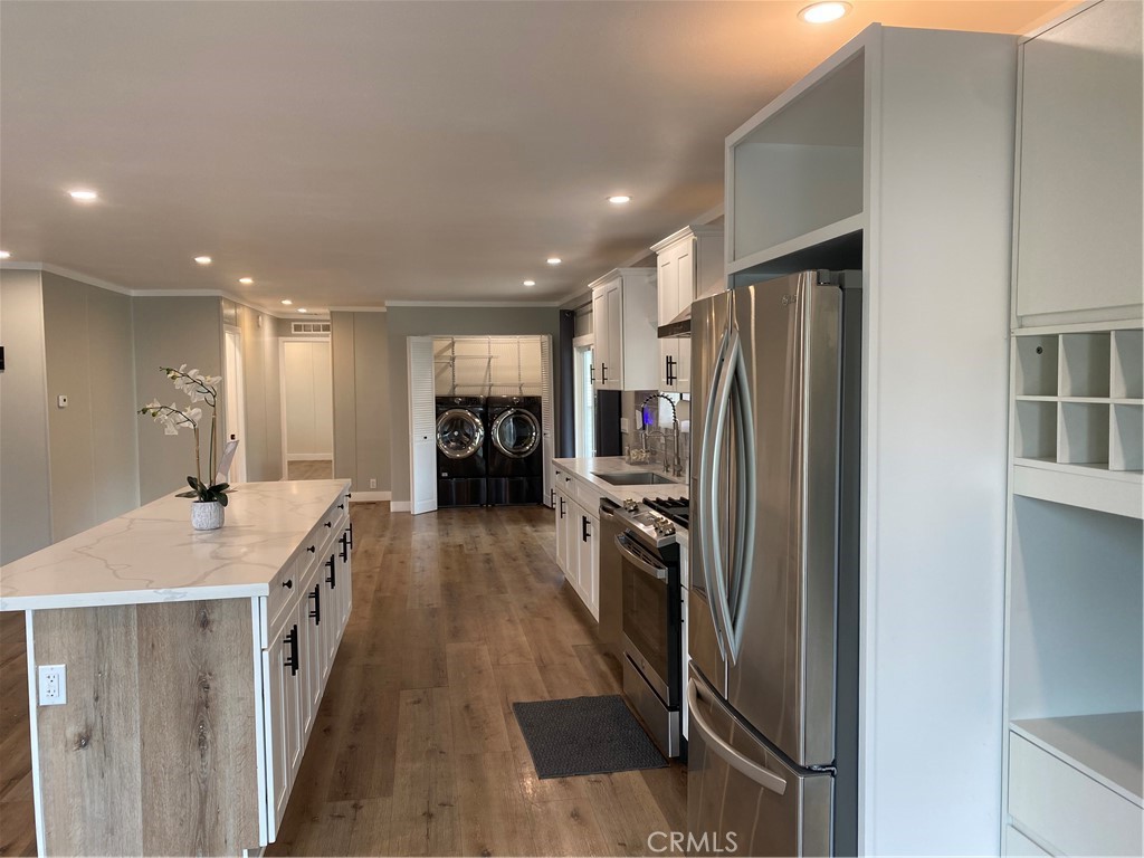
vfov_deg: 53.1
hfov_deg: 67.3
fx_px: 859
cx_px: 572
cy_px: 429
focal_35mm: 26
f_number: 1.8
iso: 64
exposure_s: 1/60
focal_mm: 4.25
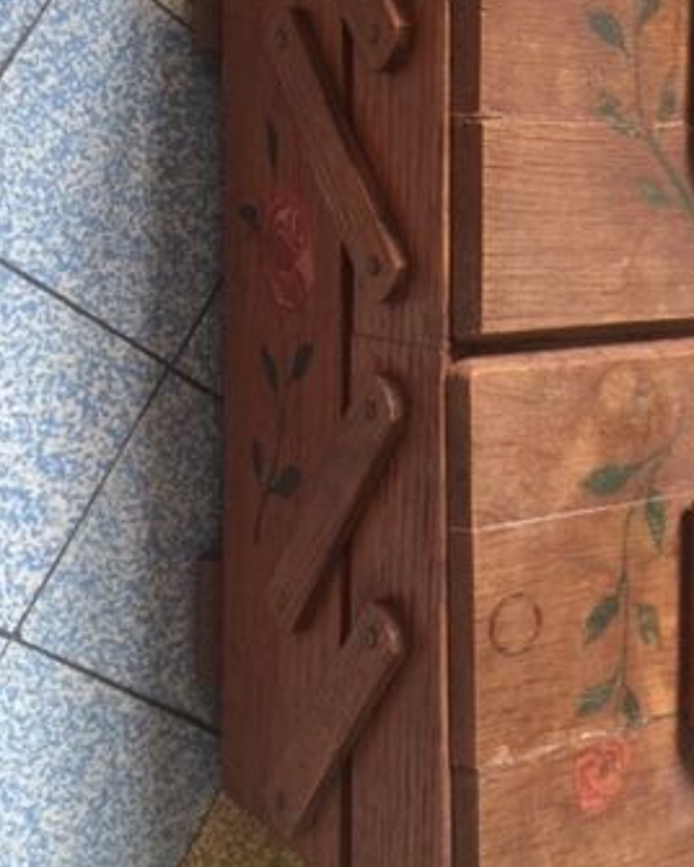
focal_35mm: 54
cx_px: 399
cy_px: 272
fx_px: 1386
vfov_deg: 34.3
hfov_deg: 28.1
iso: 64
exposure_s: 1/17
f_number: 2.2
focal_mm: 4.15
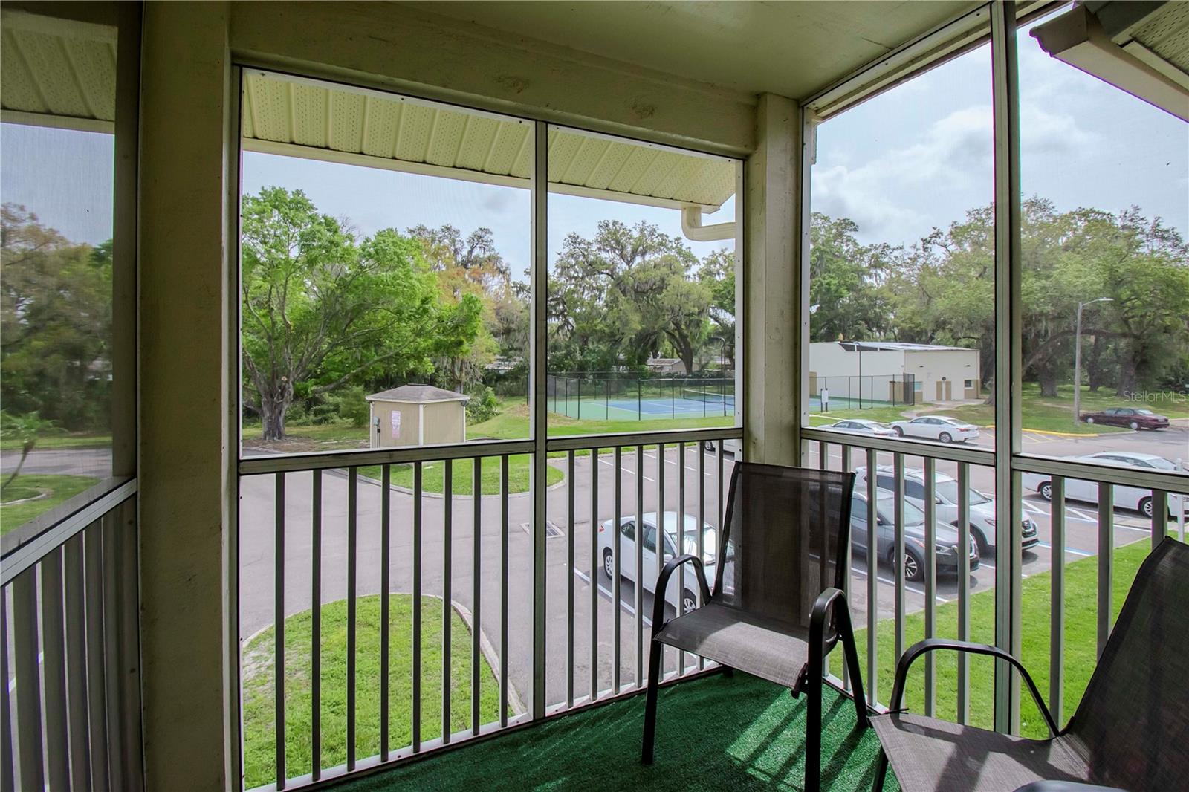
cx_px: 594
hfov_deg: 100.4
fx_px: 495
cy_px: 396
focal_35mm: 15
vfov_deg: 77.3
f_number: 11
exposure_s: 1/500
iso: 800
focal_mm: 10
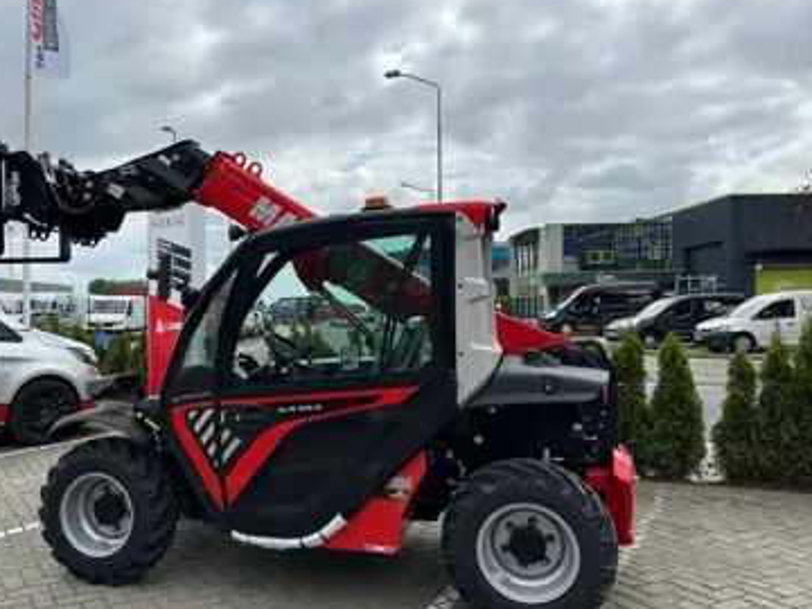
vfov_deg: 44.2
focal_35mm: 32
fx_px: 751
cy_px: 304
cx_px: 311
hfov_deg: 56.2
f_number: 1.78
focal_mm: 6.86
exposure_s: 1/7042
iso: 80
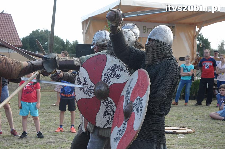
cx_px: 112
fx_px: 581
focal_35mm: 93
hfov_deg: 21.9
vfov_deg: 14.7
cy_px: 74
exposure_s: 1/640
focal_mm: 62
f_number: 6.3
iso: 800
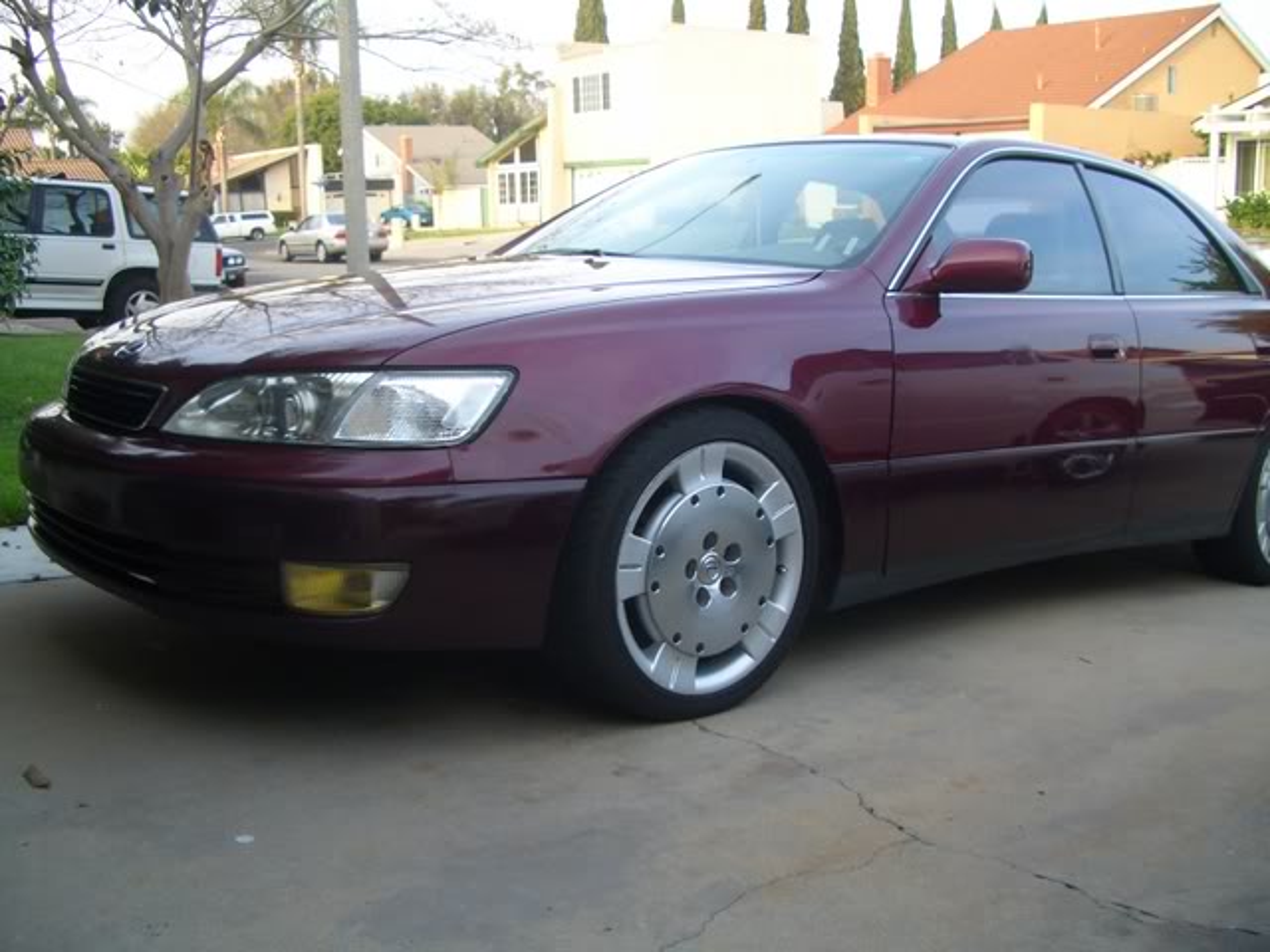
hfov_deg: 52.6
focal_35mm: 35
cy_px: 476
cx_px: 635
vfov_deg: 40.7
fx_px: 1284
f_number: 2.6
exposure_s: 1/80
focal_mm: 5.8
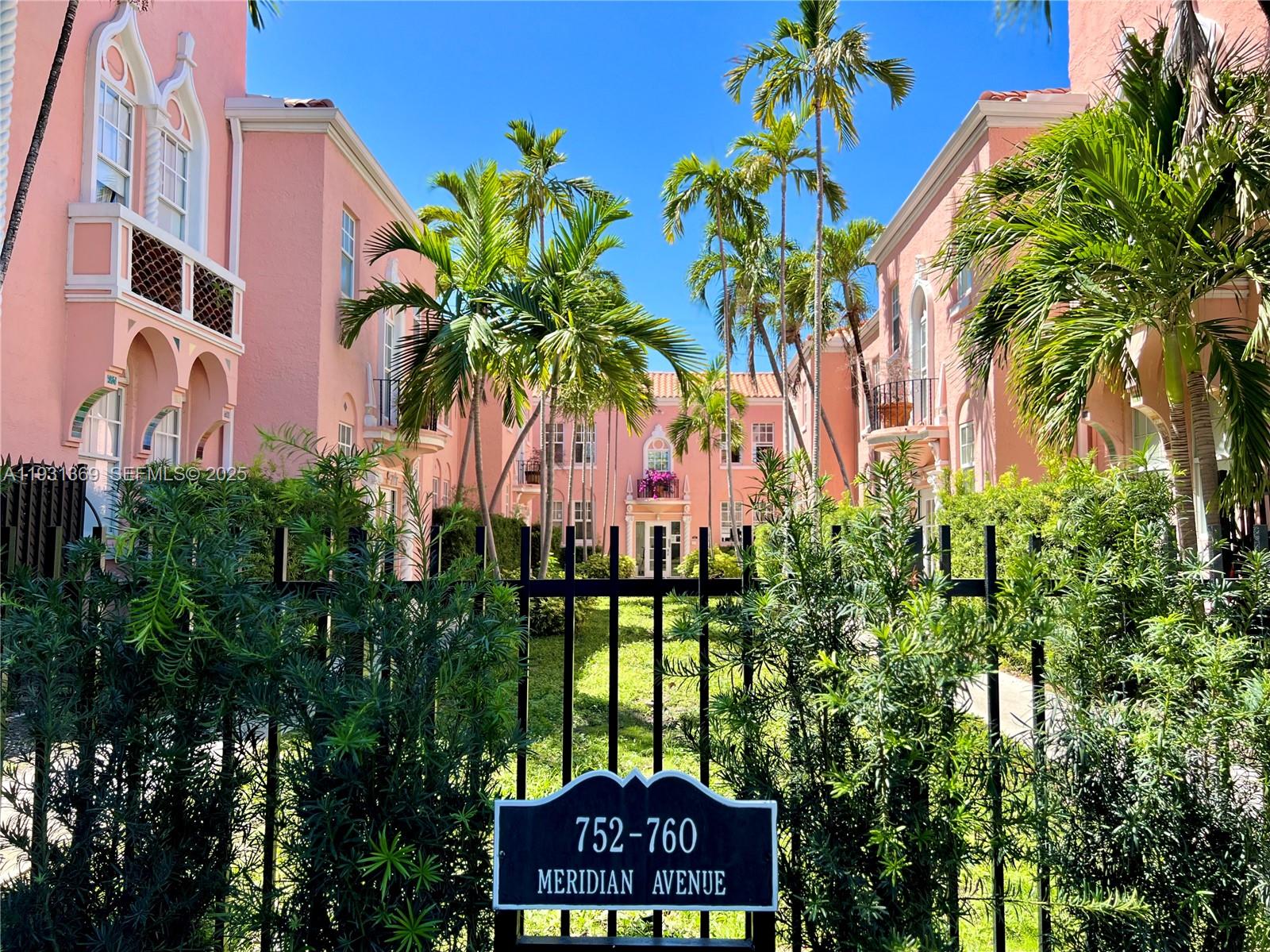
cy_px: 476
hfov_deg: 67.3
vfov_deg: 53.0
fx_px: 954
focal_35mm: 26
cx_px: 635
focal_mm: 5.7
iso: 50
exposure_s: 1/1575
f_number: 1.5
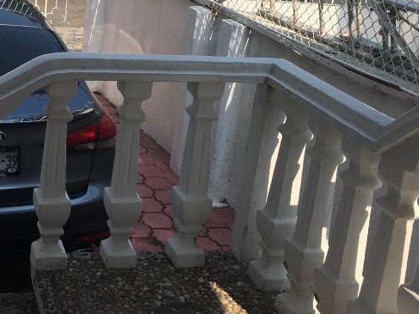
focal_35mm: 61
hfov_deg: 30.5
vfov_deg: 23.8
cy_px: 80
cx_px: 52
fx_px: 738
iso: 25
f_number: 2.2
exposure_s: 1/1637
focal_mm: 4.15
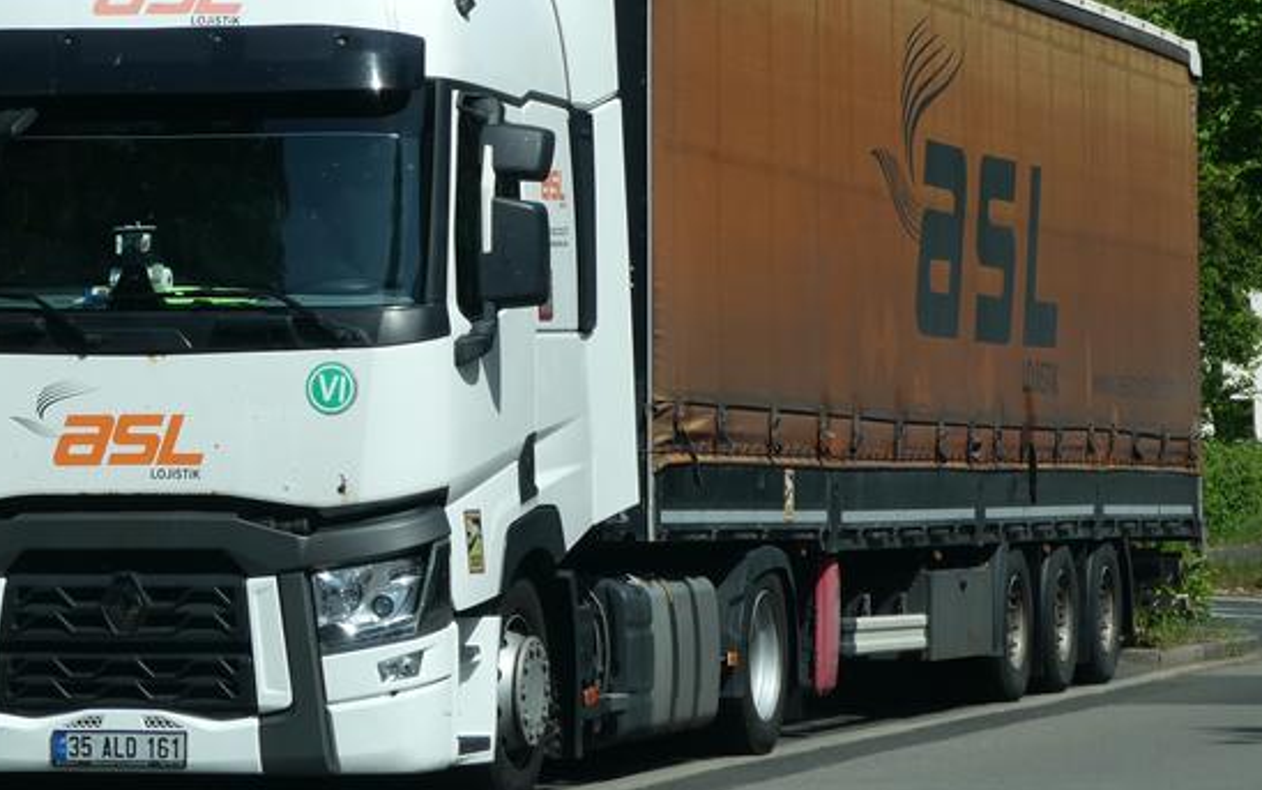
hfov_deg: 12.7
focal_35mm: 164
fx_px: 5643
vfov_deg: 8.0
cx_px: 451
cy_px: 246
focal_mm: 19
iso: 80
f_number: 5.1
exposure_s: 1/500
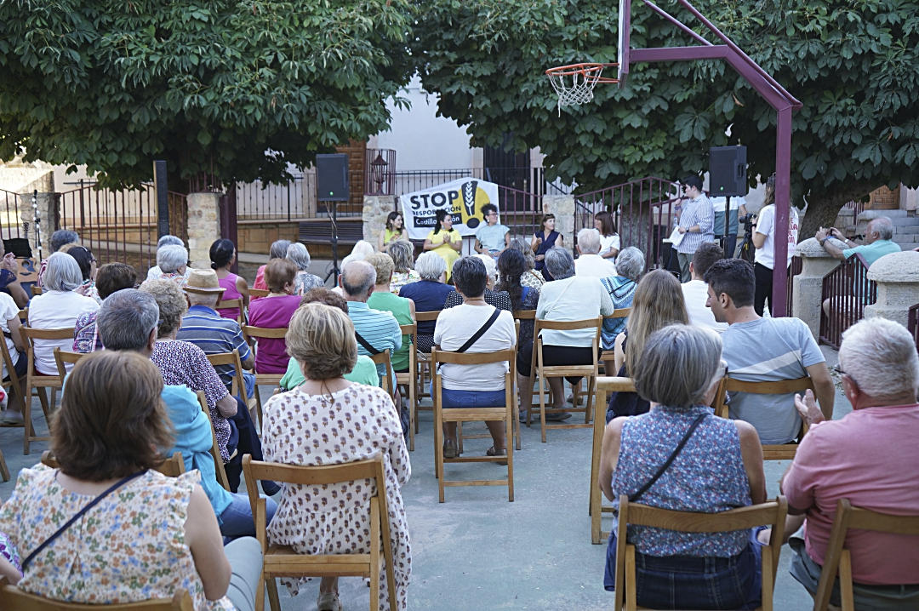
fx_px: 918
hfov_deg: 53.2
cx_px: 460
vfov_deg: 36.8
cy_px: 306
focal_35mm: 36
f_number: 4
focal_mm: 36
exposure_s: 1/160
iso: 400
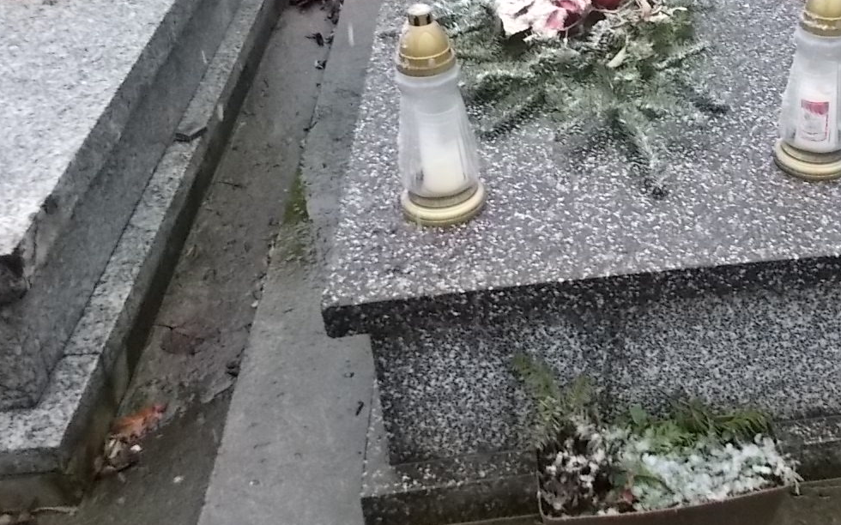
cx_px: 639
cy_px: 90
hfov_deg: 42.9
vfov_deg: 27.9
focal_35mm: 45
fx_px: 1031
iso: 400
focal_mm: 4.6
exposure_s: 1/80
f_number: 3.2
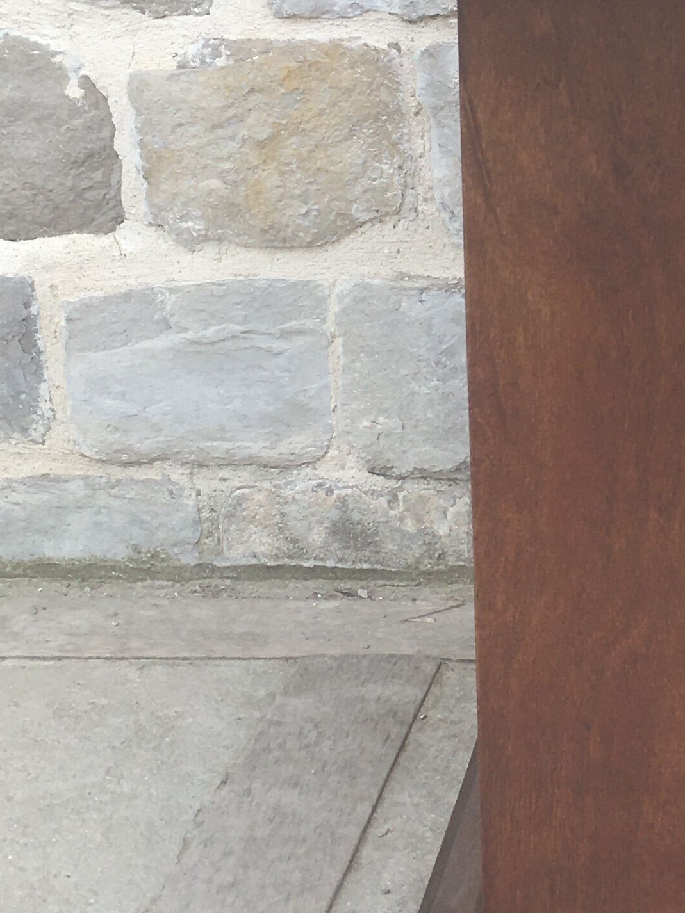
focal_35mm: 82
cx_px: 725
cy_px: 289
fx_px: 2164
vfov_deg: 23.7
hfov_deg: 17.5
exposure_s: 1/447
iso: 25
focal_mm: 4.15
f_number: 2.2
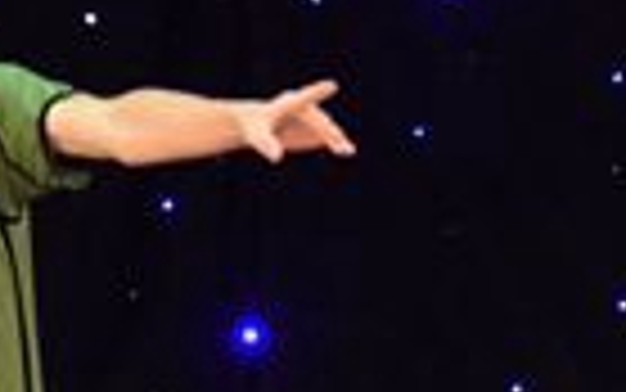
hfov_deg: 4.5
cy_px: 439
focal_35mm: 467
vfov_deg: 2.8
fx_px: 7968
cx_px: -171
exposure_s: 1/250
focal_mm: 85
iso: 6400
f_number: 5
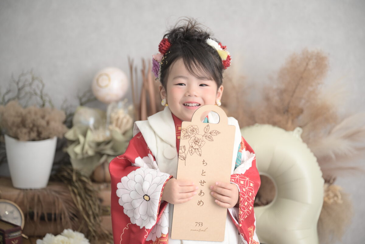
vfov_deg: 21.6
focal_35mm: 63
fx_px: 639
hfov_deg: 31.9
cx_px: 182
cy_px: 122
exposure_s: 1/160
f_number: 2.8
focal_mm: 63
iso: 125
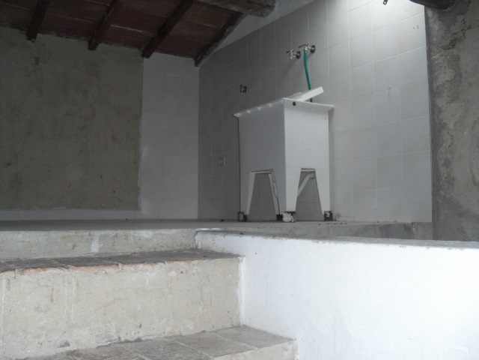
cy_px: 180
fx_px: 498
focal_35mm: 36
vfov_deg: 39.7
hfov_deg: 51.4
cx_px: 240
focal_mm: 6.3
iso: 200
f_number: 3.1
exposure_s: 1/60
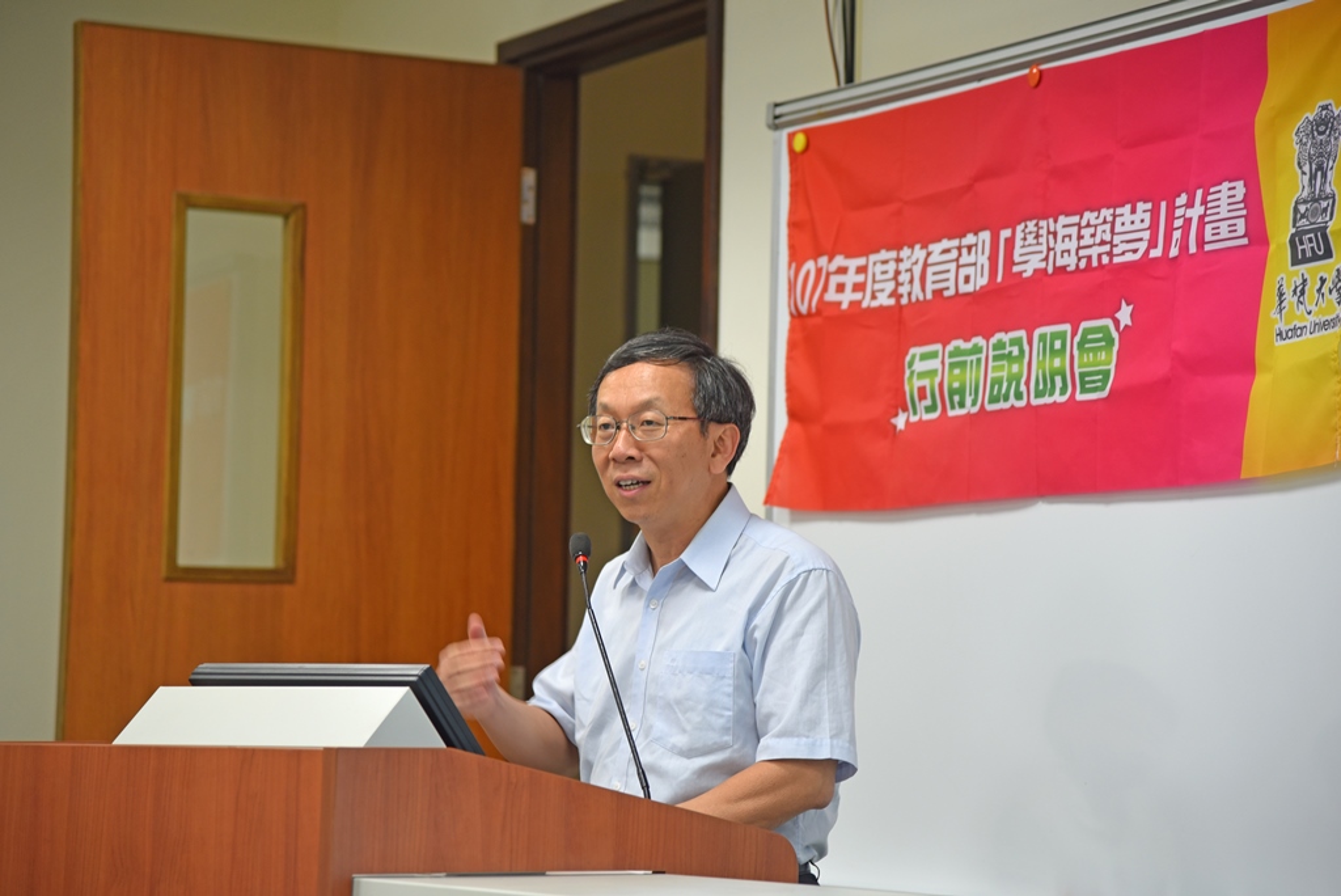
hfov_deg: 17.1
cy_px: 448
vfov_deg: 11.4
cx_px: 670
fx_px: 4472
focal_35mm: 120
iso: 720
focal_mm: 120
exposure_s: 1/60
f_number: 4
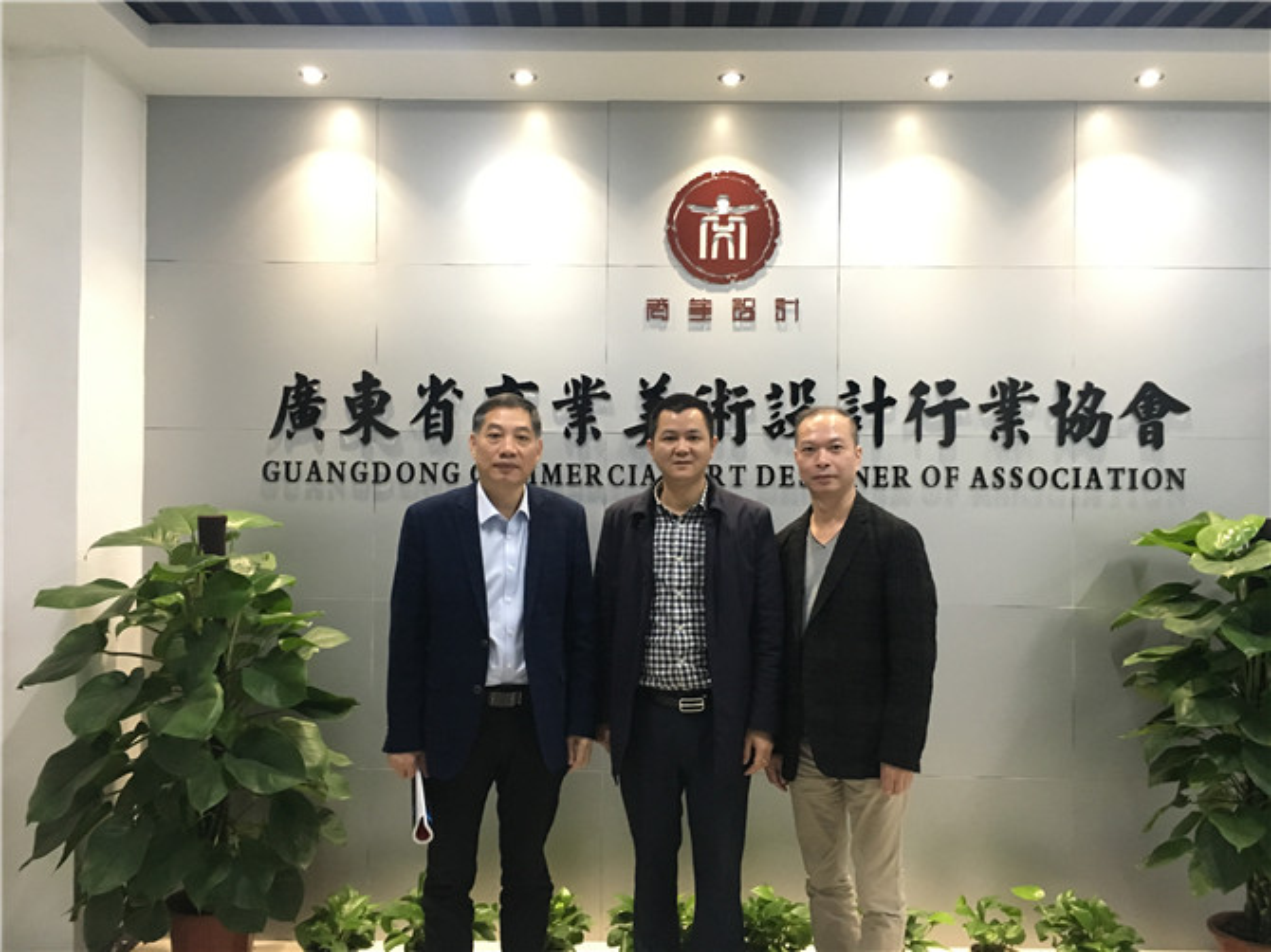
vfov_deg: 48.2
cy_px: 476
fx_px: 1064
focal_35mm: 29
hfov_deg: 61.7
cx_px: 636
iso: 200
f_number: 2.2
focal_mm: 4.15
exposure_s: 1/17
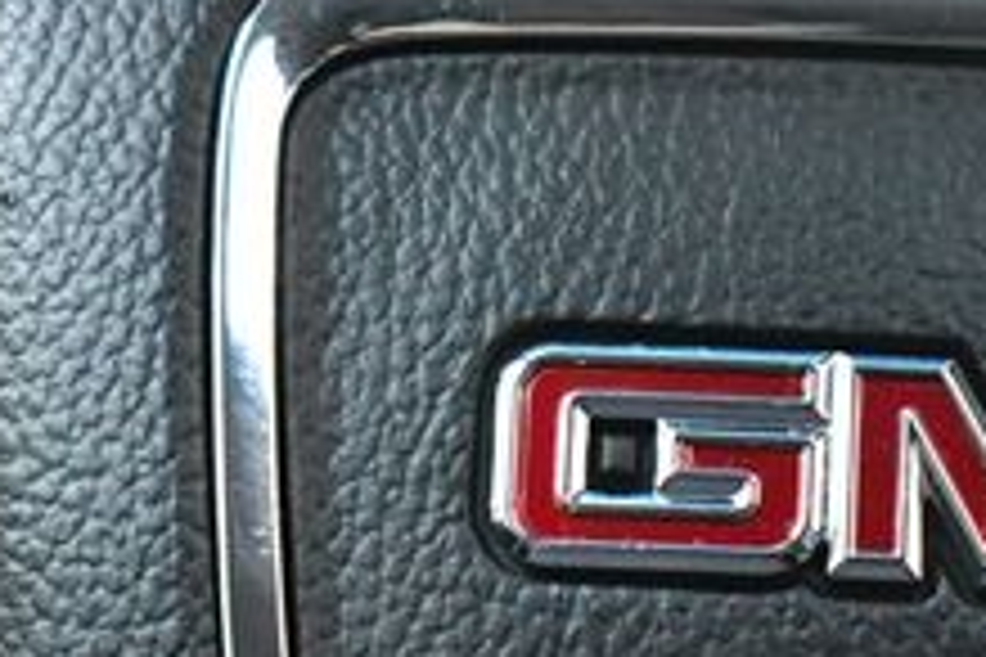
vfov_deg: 7.8
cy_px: 657
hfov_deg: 11.6
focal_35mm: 175
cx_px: 1018
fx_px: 4793
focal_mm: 40
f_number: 5
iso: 7200
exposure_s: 1/60
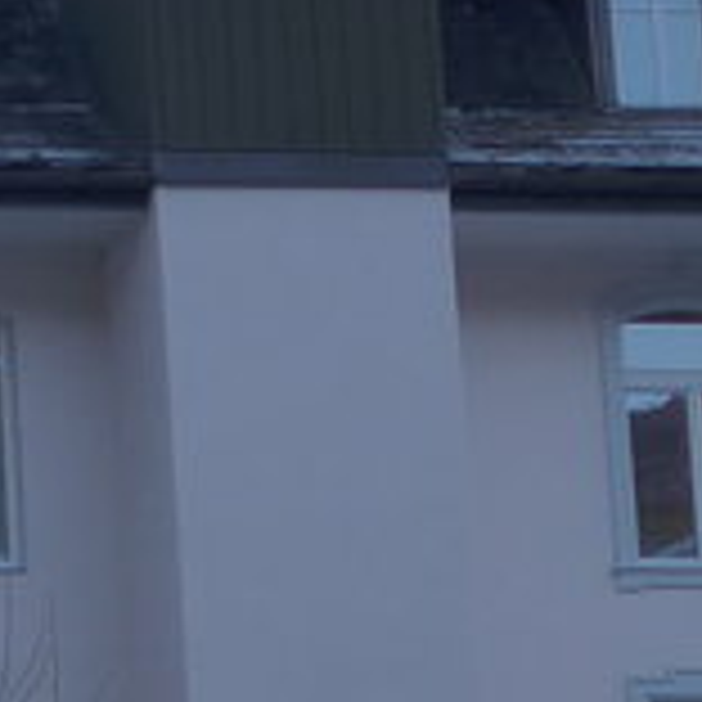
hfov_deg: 8.1
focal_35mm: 197
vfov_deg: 8.8
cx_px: -1053
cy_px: 752
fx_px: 4520
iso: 160
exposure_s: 1/640
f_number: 2
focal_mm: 6
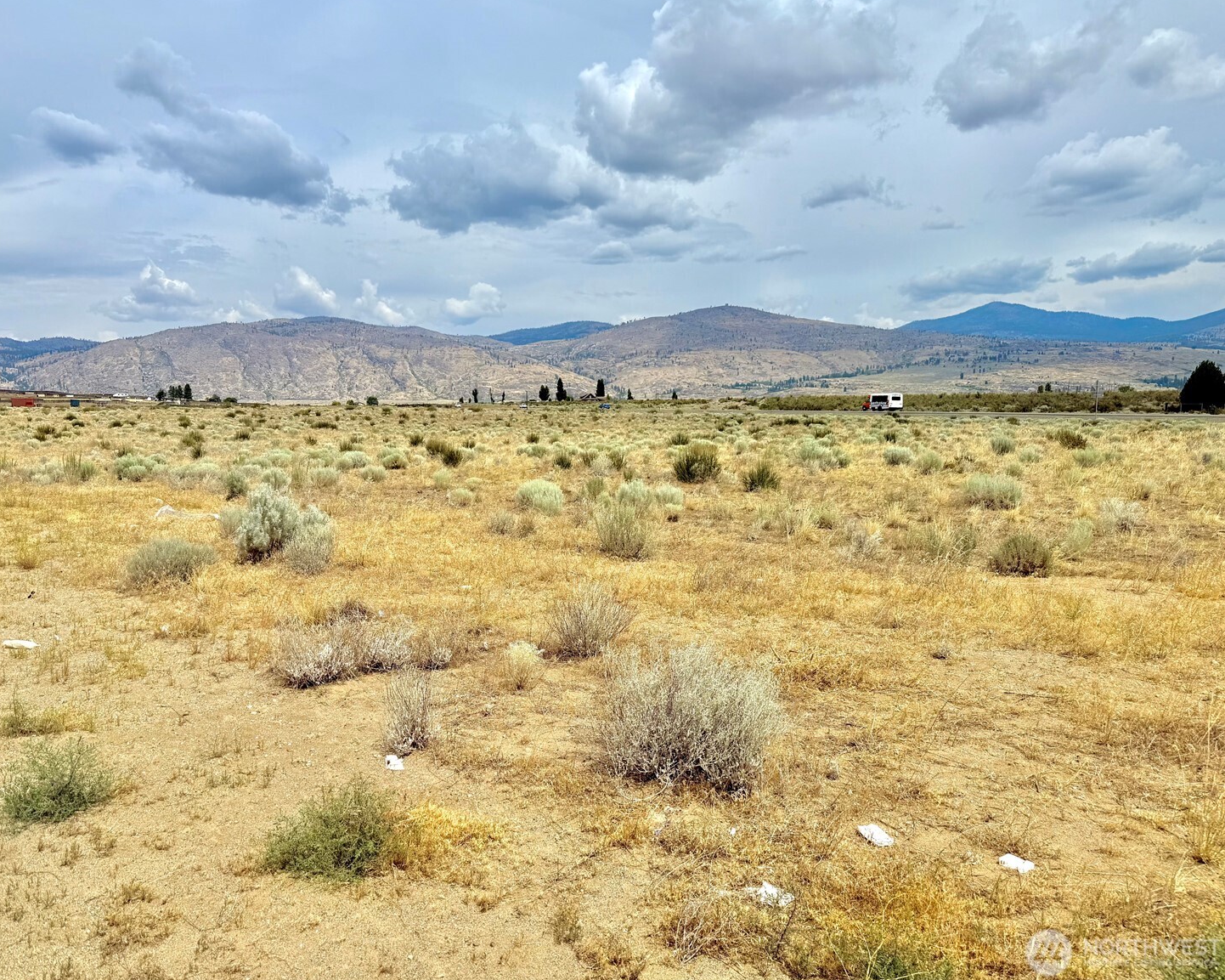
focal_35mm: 26
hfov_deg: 66.0
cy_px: 477
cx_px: 567
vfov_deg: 54.9
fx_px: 942
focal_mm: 6.76
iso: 80
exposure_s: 1/10309
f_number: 1.78
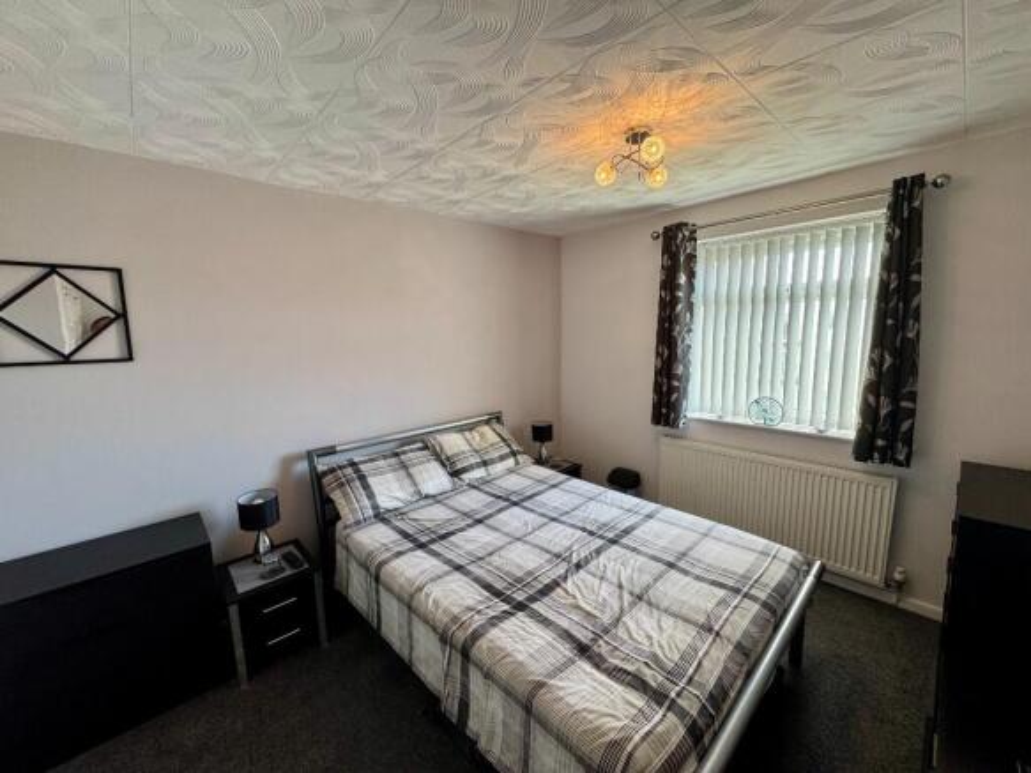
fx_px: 417
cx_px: 516
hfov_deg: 102.1
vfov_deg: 85.7
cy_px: 386
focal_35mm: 14
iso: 125
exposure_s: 1/100
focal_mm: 2.22
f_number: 2.2
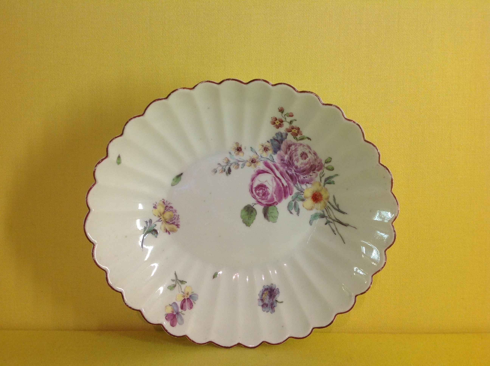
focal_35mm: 35
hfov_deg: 52.7
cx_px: 245
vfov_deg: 40.6
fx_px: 495
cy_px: 183
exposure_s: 1/50
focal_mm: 4.28
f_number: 2.4
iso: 64
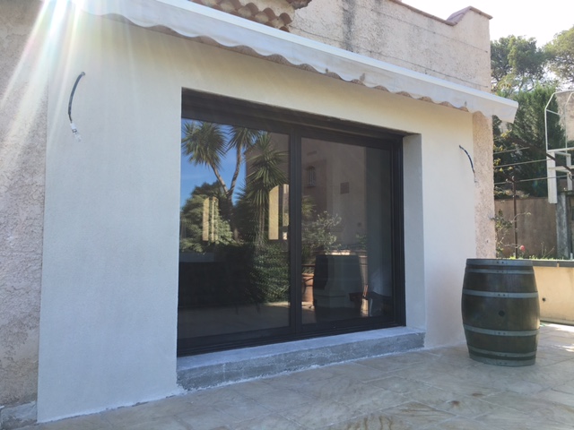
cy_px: 215
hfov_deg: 61.7
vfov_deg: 48.2
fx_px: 481
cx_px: 287
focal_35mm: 29
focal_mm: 4.15
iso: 25
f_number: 2.2
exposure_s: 1/363
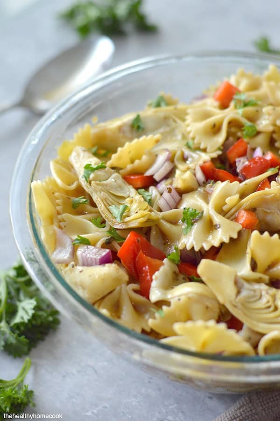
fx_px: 876
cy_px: 210
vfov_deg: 27.0
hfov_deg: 18.2
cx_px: 140
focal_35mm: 75
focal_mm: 50
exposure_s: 1/500
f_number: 2.5
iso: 1600
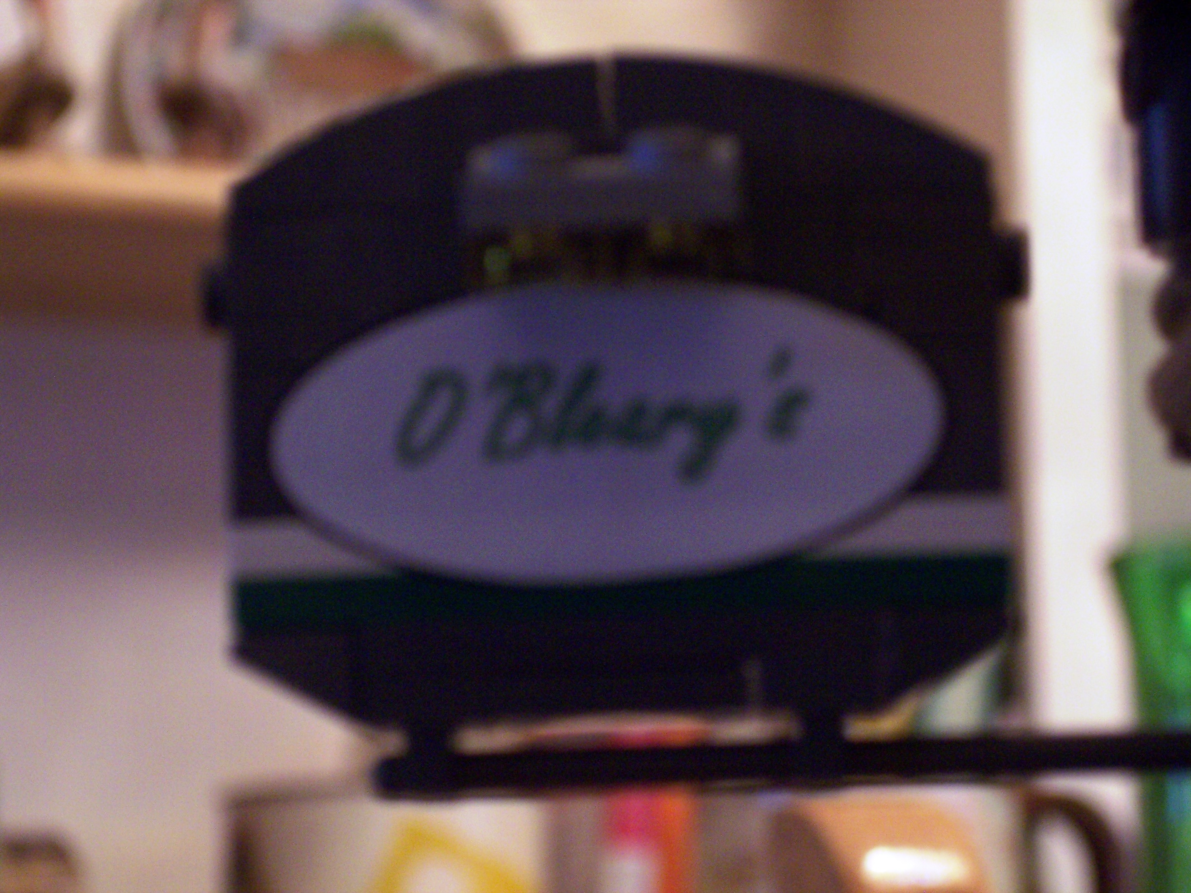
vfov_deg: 12.7
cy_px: 446
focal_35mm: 117
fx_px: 4026
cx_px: 596
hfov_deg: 16.8
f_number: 4.8
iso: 200
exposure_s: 1/8
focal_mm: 24
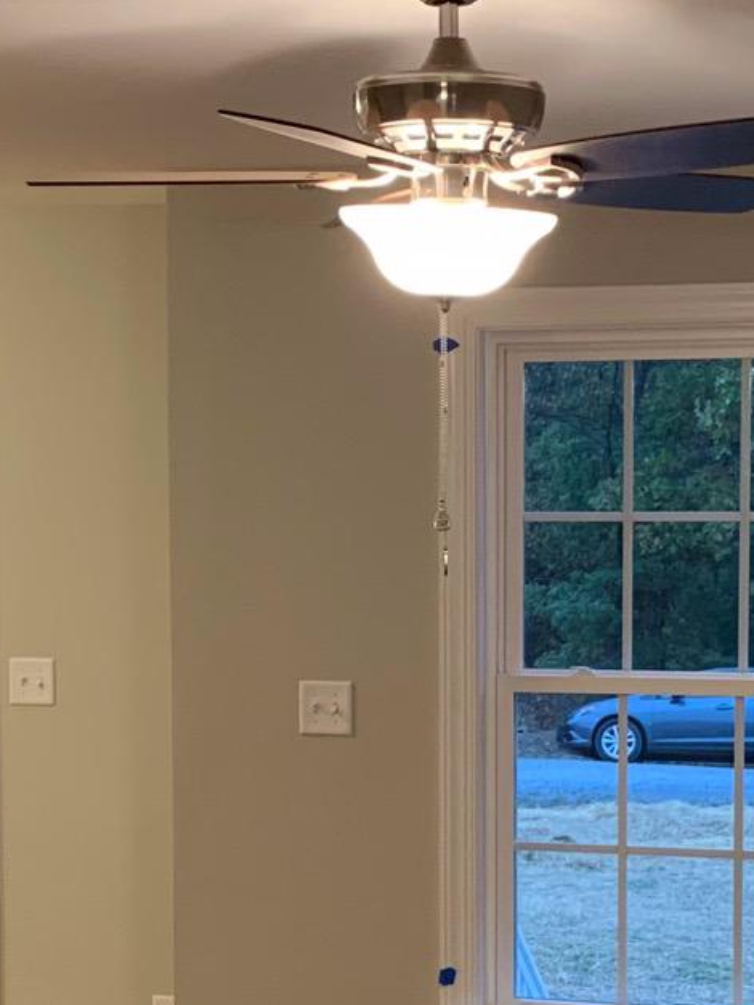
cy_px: 690
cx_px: 422
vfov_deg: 22.9
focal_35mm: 85
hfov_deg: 17.4
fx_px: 2467
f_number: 1.8
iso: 250
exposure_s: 1/60
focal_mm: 4.25
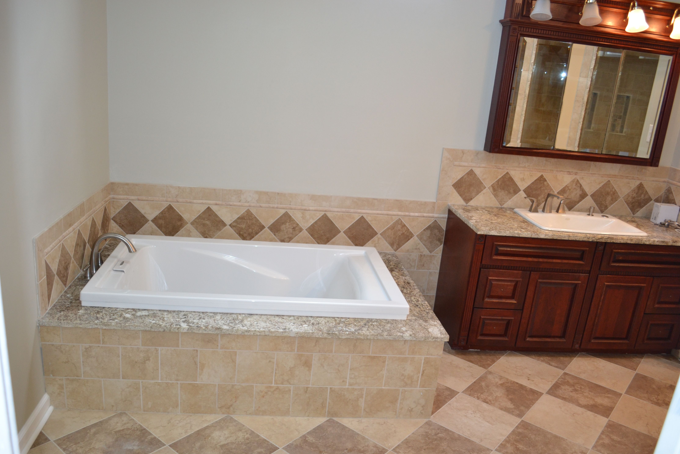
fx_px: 529
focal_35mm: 28
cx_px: 328
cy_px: 235
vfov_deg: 46.4
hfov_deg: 65.5
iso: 560
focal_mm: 18
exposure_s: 1/60
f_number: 3.5
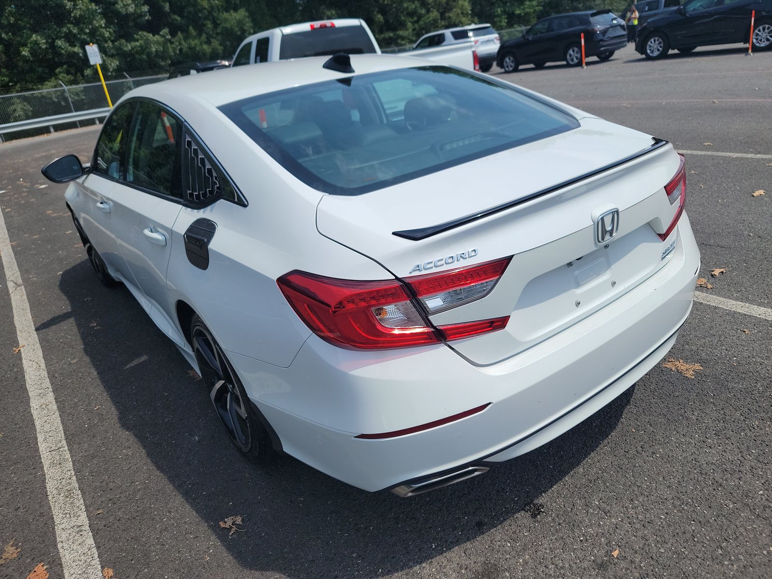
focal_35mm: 24
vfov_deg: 56.8
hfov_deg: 71.6
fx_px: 535
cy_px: 290
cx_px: 386
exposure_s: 1/1208
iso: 50
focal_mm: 6.7
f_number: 1.8
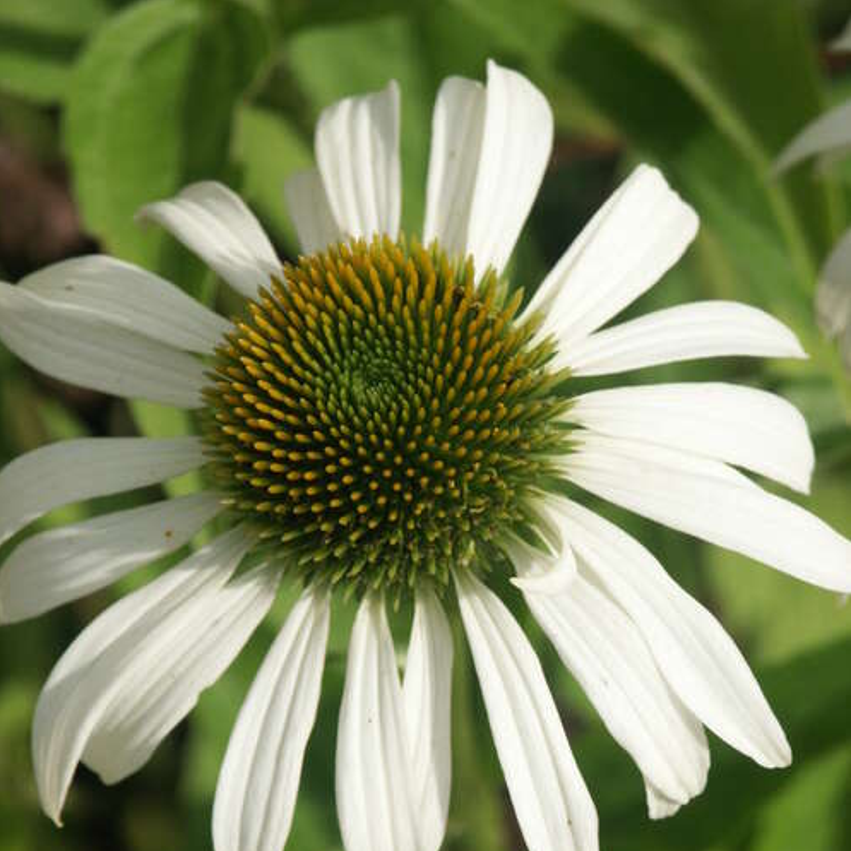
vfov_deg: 7.4
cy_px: 568
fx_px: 6564
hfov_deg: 7.4
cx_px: 425
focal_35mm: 236
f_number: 4.5
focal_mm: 50.48
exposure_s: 1/1500
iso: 100
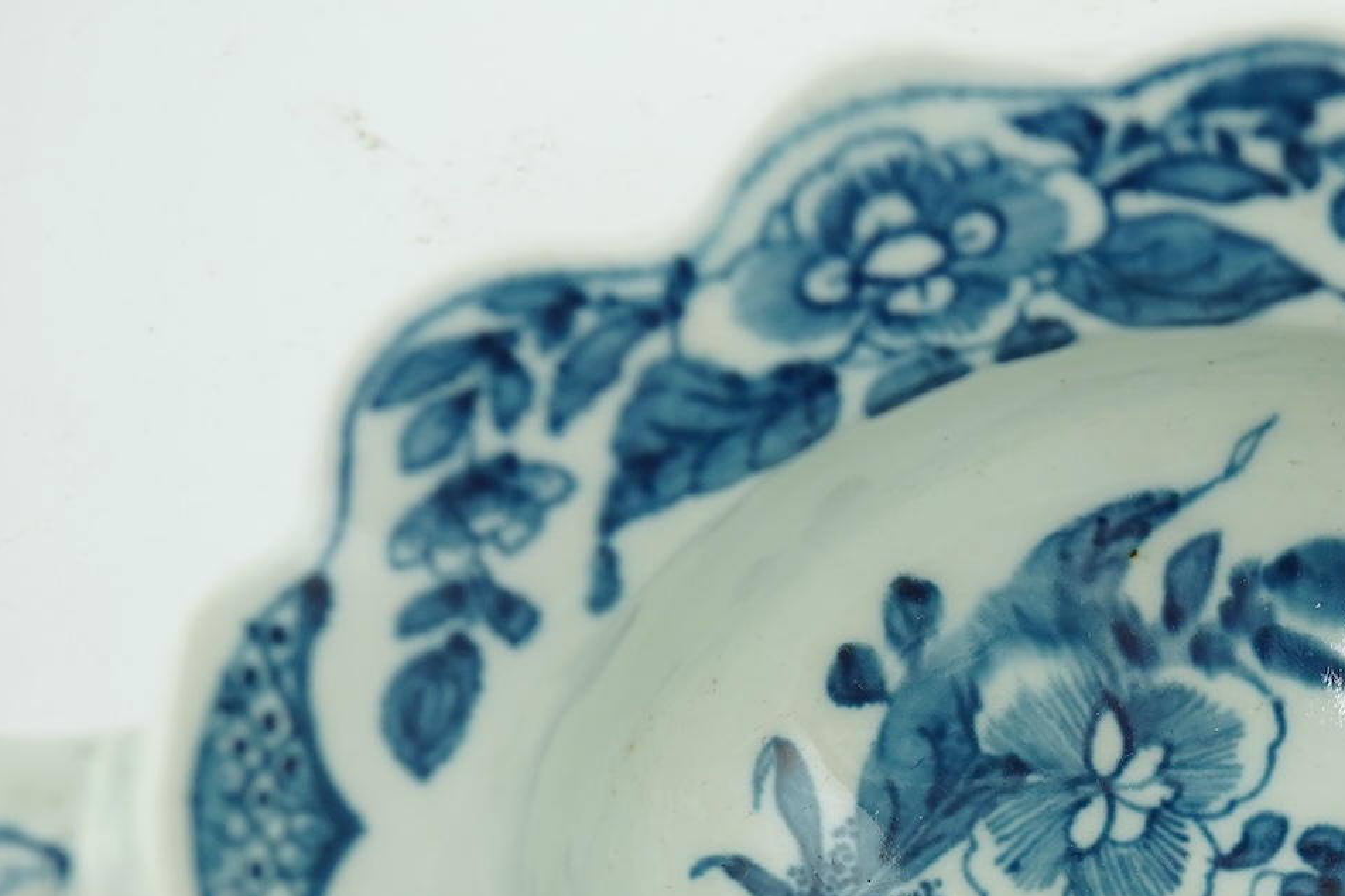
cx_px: 1387
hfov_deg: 21.1
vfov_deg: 14.5
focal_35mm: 93
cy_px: 914
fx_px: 3475
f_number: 9
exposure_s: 1/60
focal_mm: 30
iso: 640
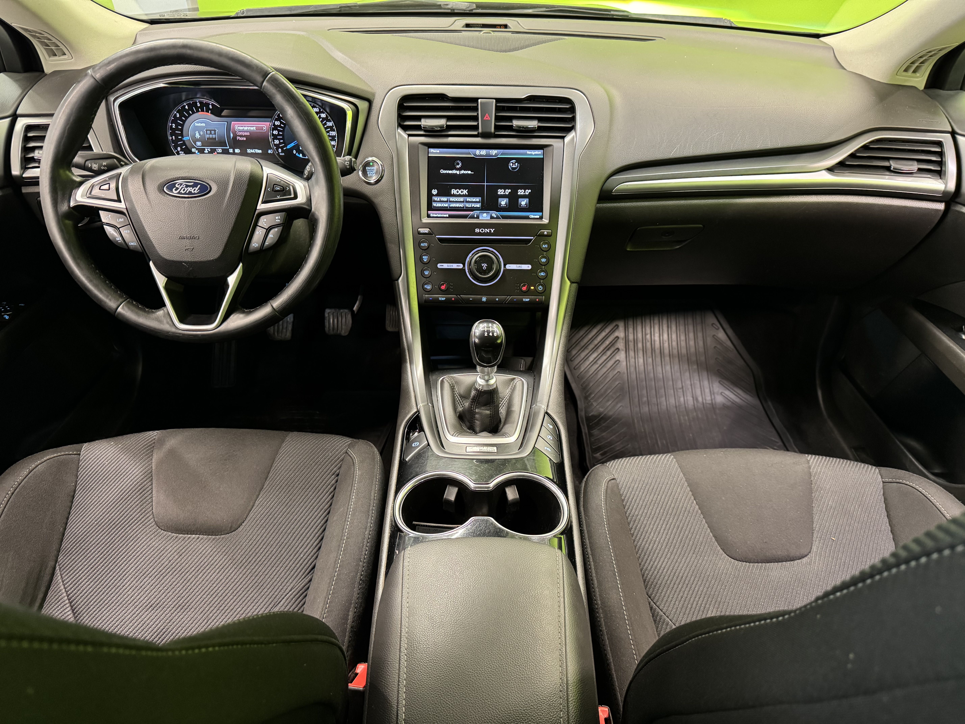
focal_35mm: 24
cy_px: 362
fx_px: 669
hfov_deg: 71.6
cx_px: 482
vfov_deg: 56.8
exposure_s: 1/33
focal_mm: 6.76
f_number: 1.78
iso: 640
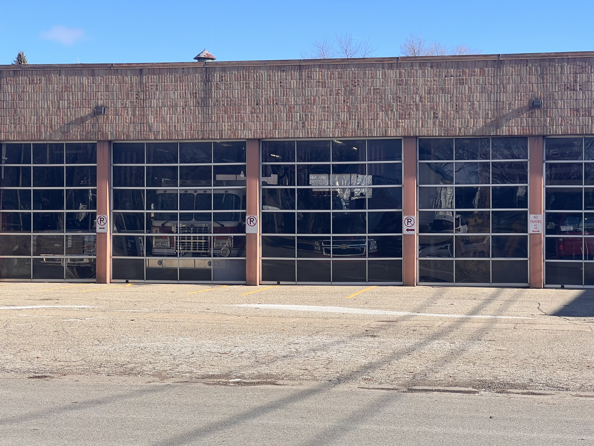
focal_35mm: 77
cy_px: 223
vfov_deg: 19.1
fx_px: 1321
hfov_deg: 25.3
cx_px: 297
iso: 32
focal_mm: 9
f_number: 2.8
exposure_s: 1/612
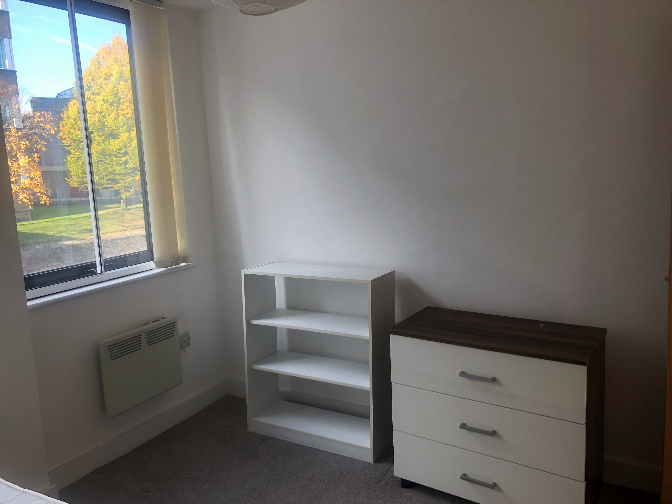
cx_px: 336
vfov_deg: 49.7
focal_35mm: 28
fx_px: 544
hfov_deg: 63.4
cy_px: 252
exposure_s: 1/120
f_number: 1.8
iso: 40
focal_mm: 3.99
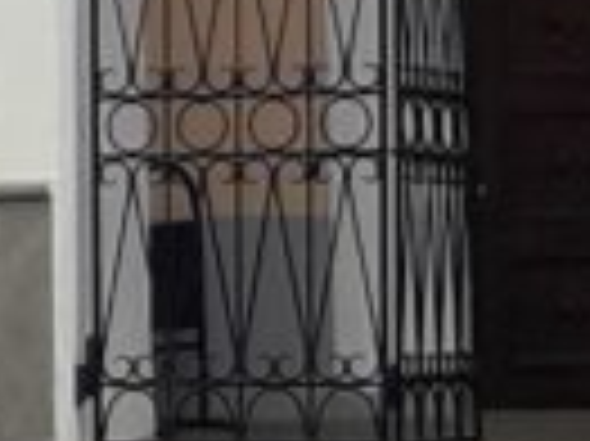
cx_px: 545
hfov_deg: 9.3
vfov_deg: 6.9
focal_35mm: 211
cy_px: -356
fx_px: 3593
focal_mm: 3.6
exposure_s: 1/589
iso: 40
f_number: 1.9
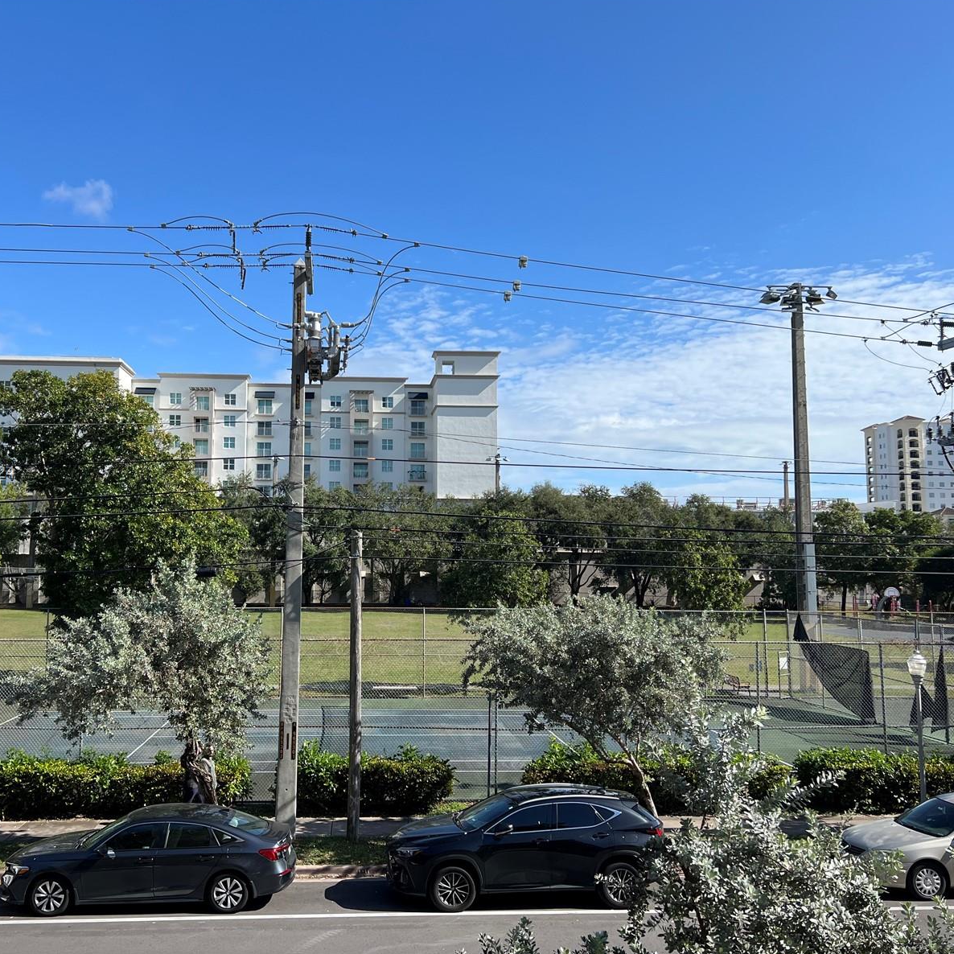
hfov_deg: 52.3
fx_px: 967
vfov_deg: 52.5
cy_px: 474
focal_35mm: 31
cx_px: 401
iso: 50
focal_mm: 5.7
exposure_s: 1/4444
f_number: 1.5
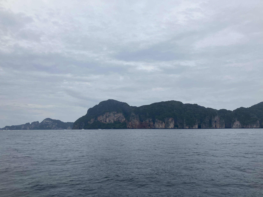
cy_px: 98
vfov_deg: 49.7
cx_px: 132
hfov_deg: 63.4
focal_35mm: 28
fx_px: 213
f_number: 1.8
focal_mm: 3.99
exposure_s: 1/2404
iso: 32
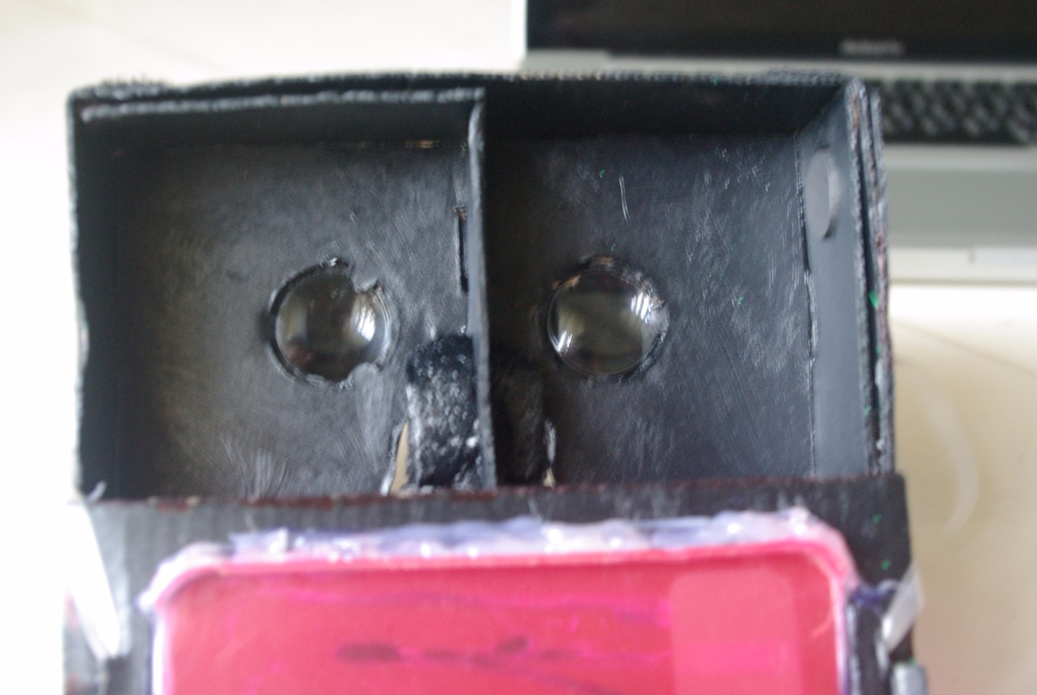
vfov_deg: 27.6
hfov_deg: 40.3
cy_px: 348
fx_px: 1413
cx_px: 518
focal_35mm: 49
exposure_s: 1/1.43
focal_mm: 32.5
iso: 800
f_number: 5.6
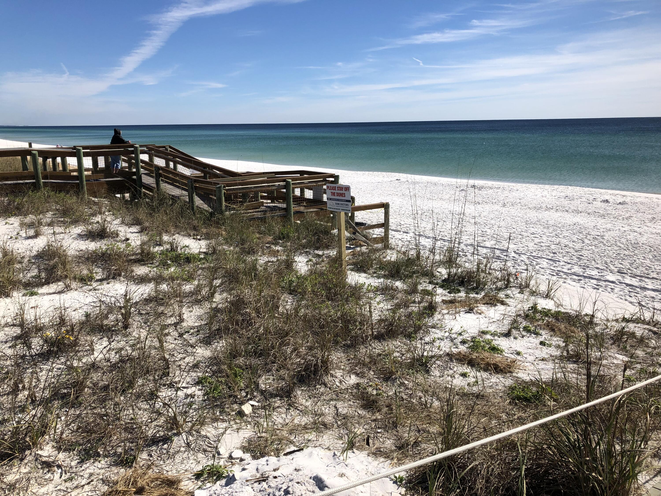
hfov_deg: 63.4
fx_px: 535
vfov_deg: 49.7
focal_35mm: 28
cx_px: 330
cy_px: 248
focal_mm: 3.99
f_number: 1.8
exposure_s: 1/3690
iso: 25
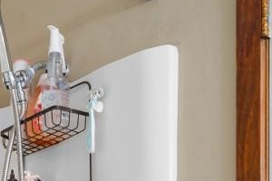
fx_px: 612
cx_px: 53
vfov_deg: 14.7
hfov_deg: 24.6
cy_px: 327
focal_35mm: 81
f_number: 4.5
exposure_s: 1/10
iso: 100
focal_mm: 10
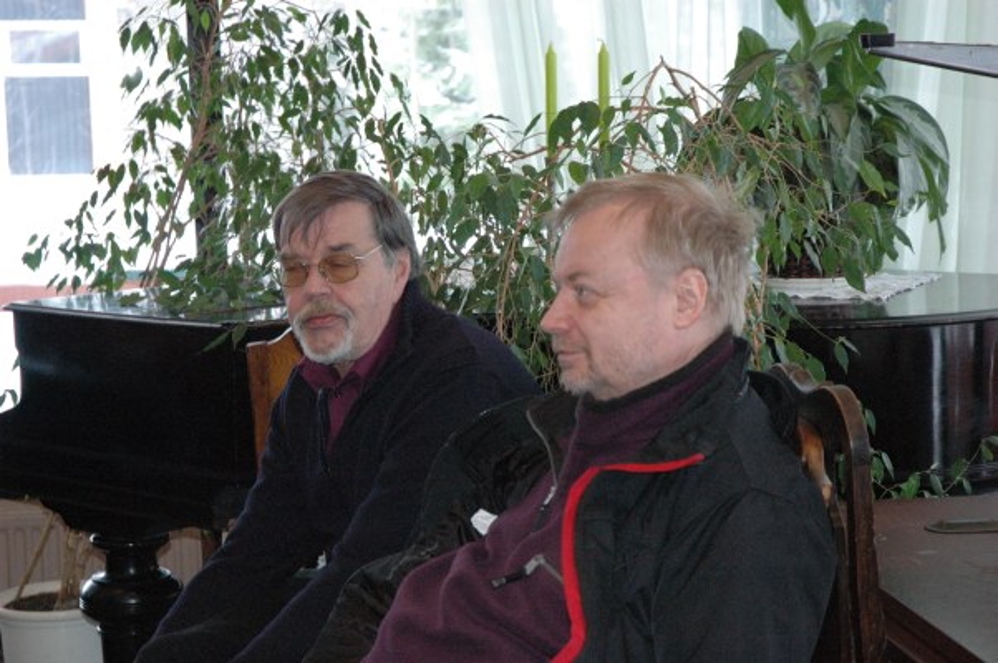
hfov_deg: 26.0
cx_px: 499
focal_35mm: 78
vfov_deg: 17.5
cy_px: 332
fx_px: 2160
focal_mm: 52
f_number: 5
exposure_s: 1/60
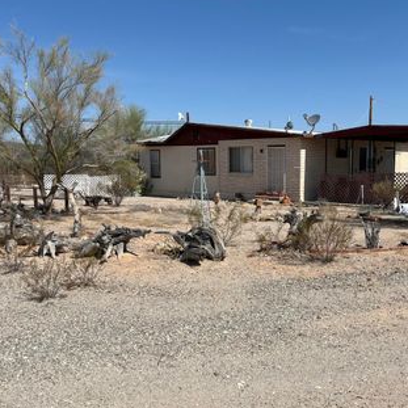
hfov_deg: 44.6
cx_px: 255
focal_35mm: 37
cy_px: 218
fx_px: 493
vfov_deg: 44.9
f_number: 1.6
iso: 50
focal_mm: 5.1
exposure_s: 1/6494
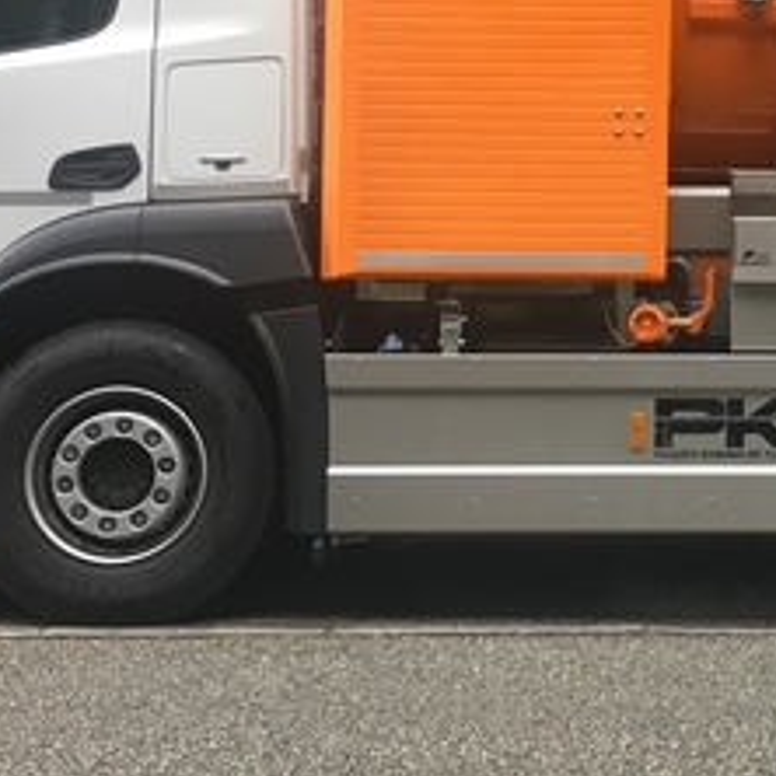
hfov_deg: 22.4
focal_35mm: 74
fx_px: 1877
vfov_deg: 23.0
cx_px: 793
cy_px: 161
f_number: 2.2
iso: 32
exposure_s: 1/33
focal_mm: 4.15
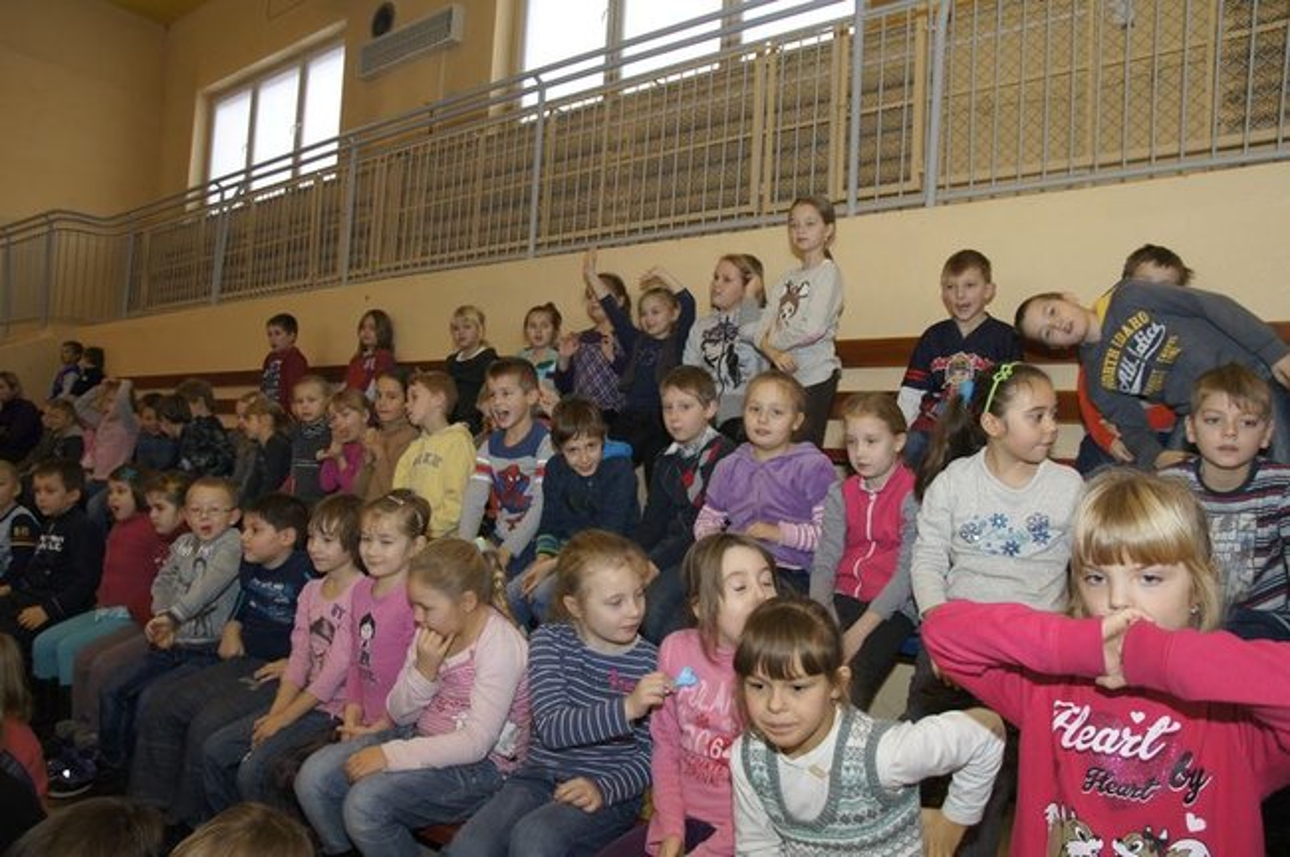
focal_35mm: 26
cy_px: 428
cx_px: 645
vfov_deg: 50.3
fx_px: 913
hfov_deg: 70.5
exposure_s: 1/80
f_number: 5.6
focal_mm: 17
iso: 800
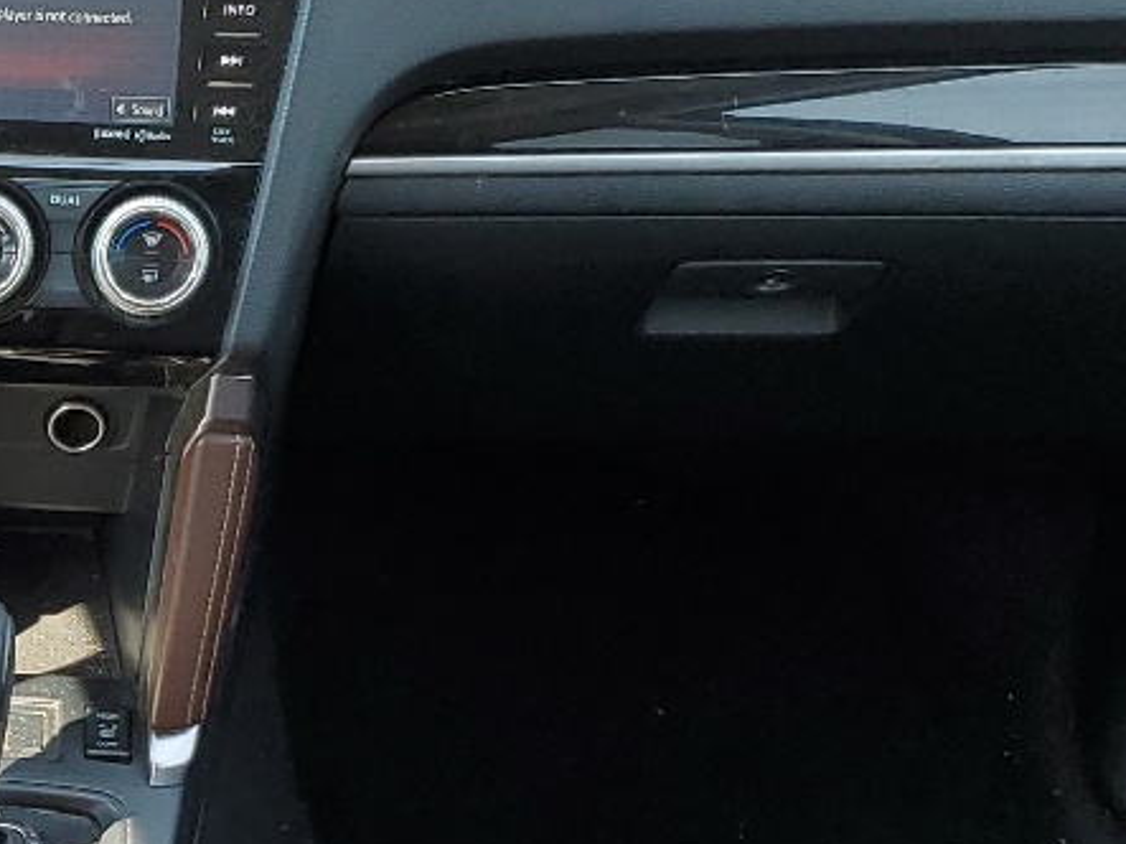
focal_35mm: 94
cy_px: 798
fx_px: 3057
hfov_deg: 19.8
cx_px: -175
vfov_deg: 15.5
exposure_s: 1/233
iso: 50
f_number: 1.5
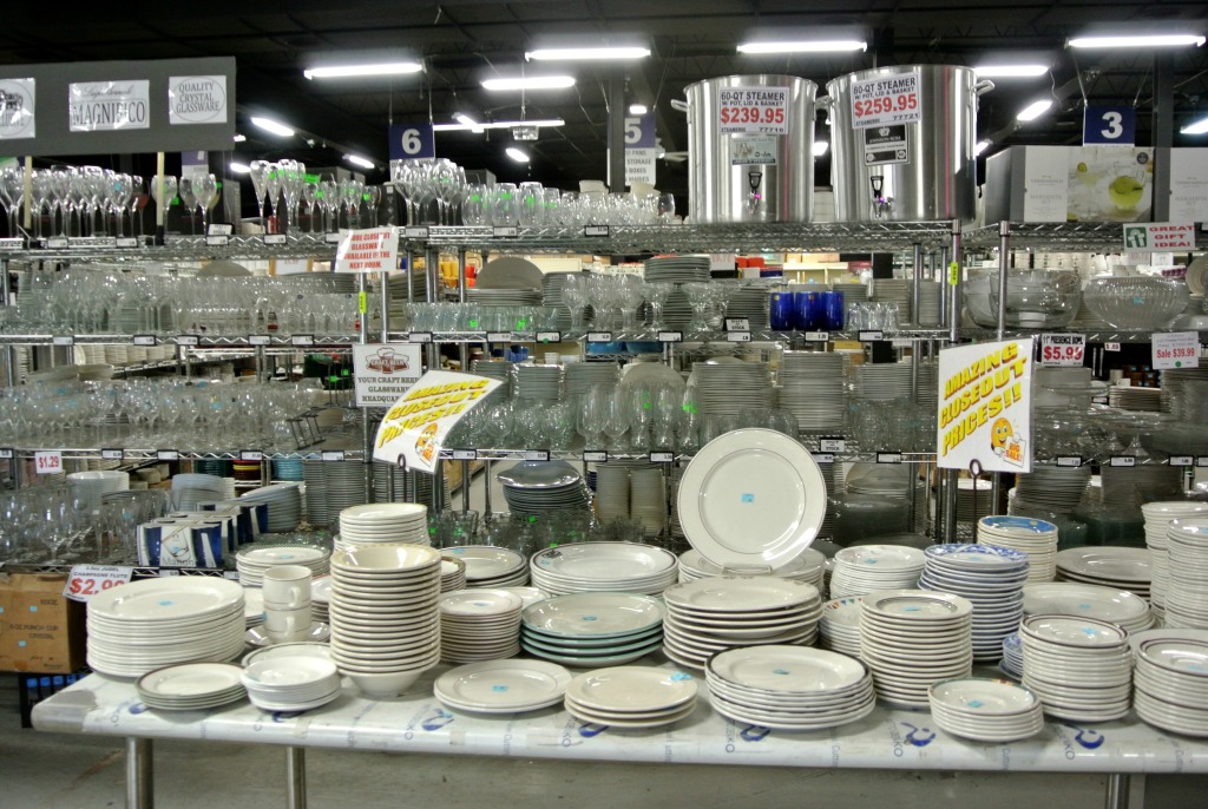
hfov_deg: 61.9
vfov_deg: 43.7
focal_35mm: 30
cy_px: 404
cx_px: 604
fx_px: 1008
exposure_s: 1/60
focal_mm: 11.4
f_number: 3.5
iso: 400
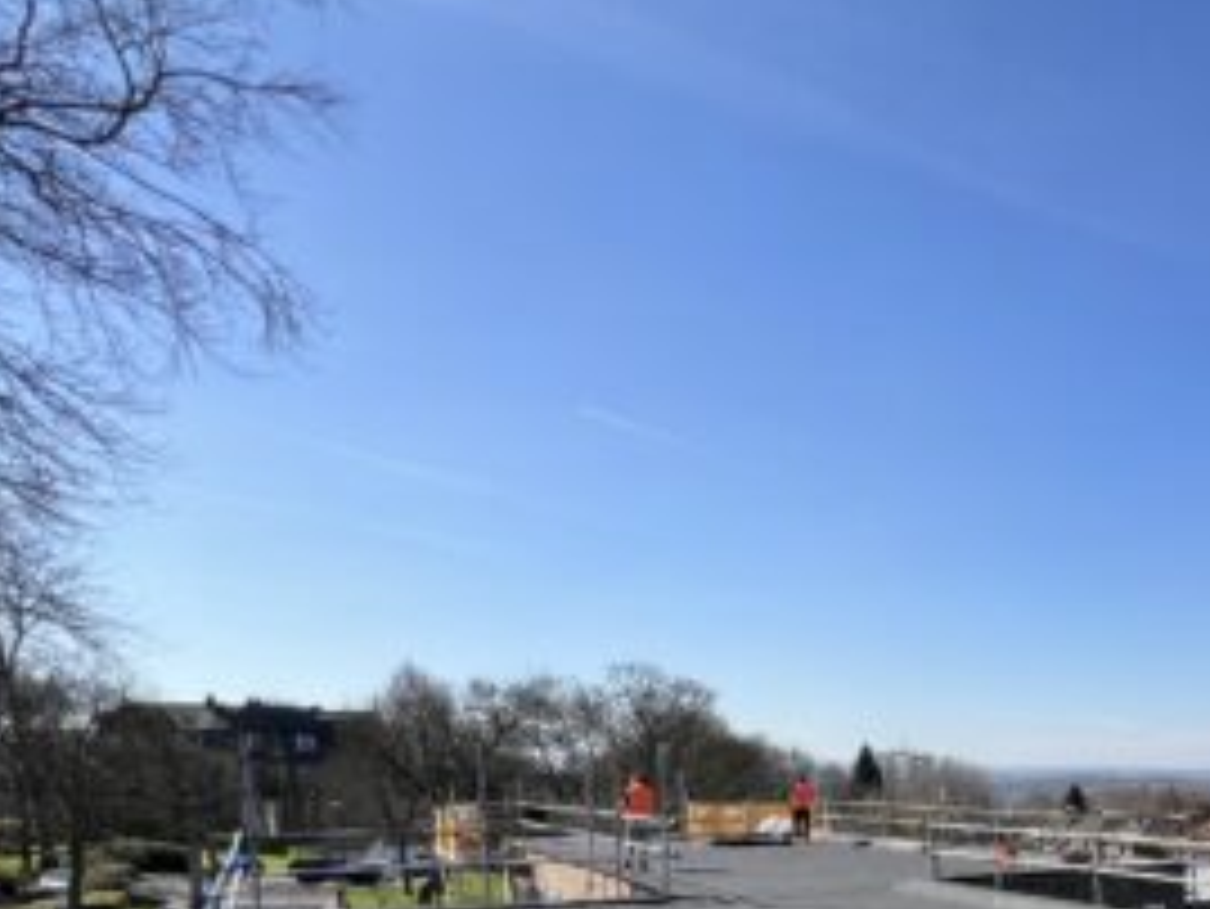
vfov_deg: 42.2
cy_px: 896
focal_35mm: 29
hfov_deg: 50.6
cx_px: 1192
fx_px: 1014
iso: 32
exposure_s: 1/1449
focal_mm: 1.57
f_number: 1.8
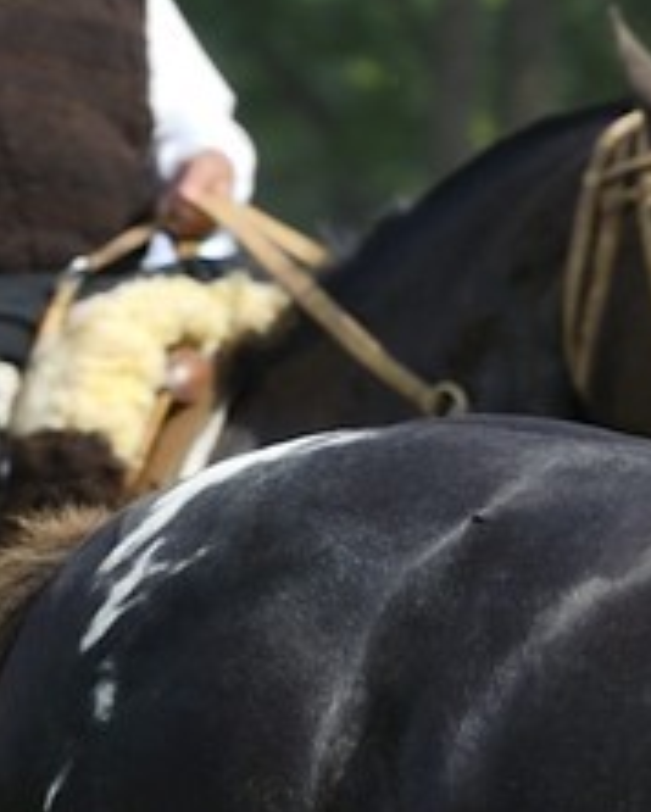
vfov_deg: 2.3
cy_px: 585
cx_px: 2330
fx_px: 20323
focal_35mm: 845
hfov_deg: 1.8
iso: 100
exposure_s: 1/400
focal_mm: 125
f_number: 5
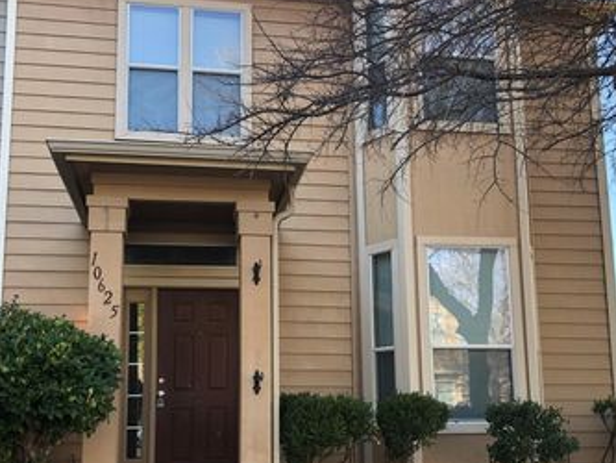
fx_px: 748
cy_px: 305
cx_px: 311
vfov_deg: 34.1
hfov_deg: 44.8
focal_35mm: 42
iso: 20
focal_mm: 3.99
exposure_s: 1/124
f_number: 1.8
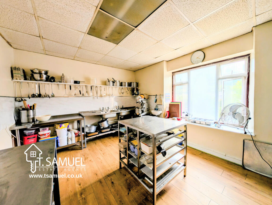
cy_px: 102
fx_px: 94
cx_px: 136
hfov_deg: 110.5
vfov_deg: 94.6
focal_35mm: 12
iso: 42
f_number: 1.95
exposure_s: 1/111
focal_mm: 2.23
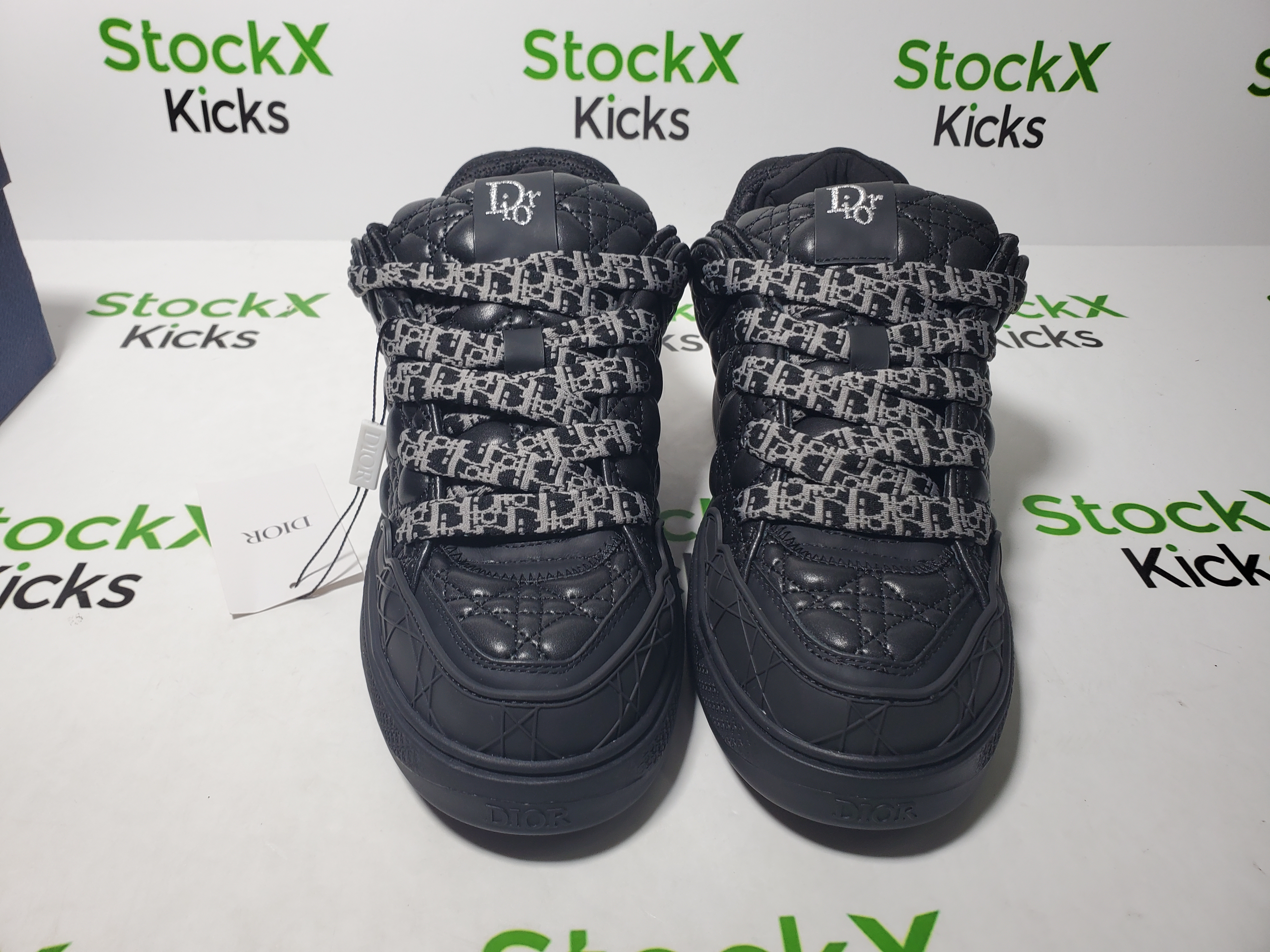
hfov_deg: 67.3
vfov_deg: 53.1
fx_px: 954
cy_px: 476
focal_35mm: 26
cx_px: 635
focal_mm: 4.3
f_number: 2.4
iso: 50
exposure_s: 1/176
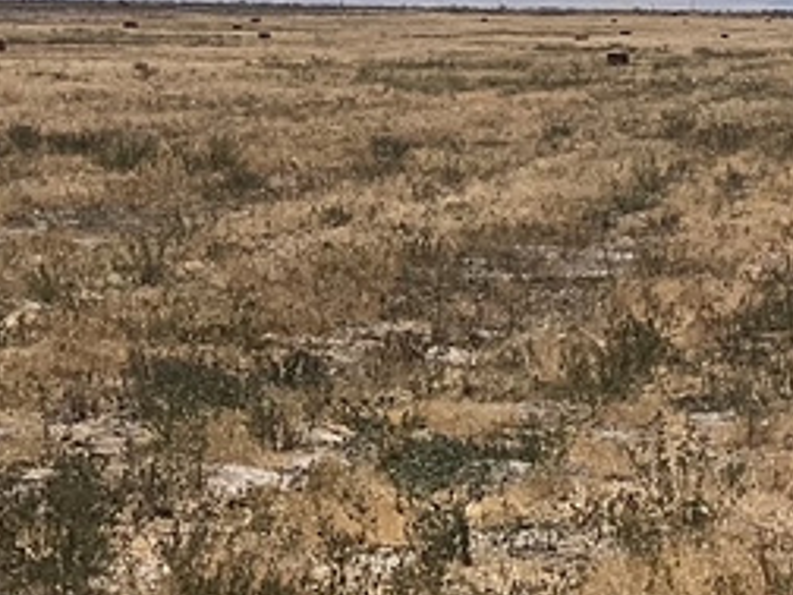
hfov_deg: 15.2
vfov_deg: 11.7
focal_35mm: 126
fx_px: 2886
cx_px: 872
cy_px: 13
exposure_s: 1/3268
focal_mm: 3.3
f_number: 2.4
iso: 25
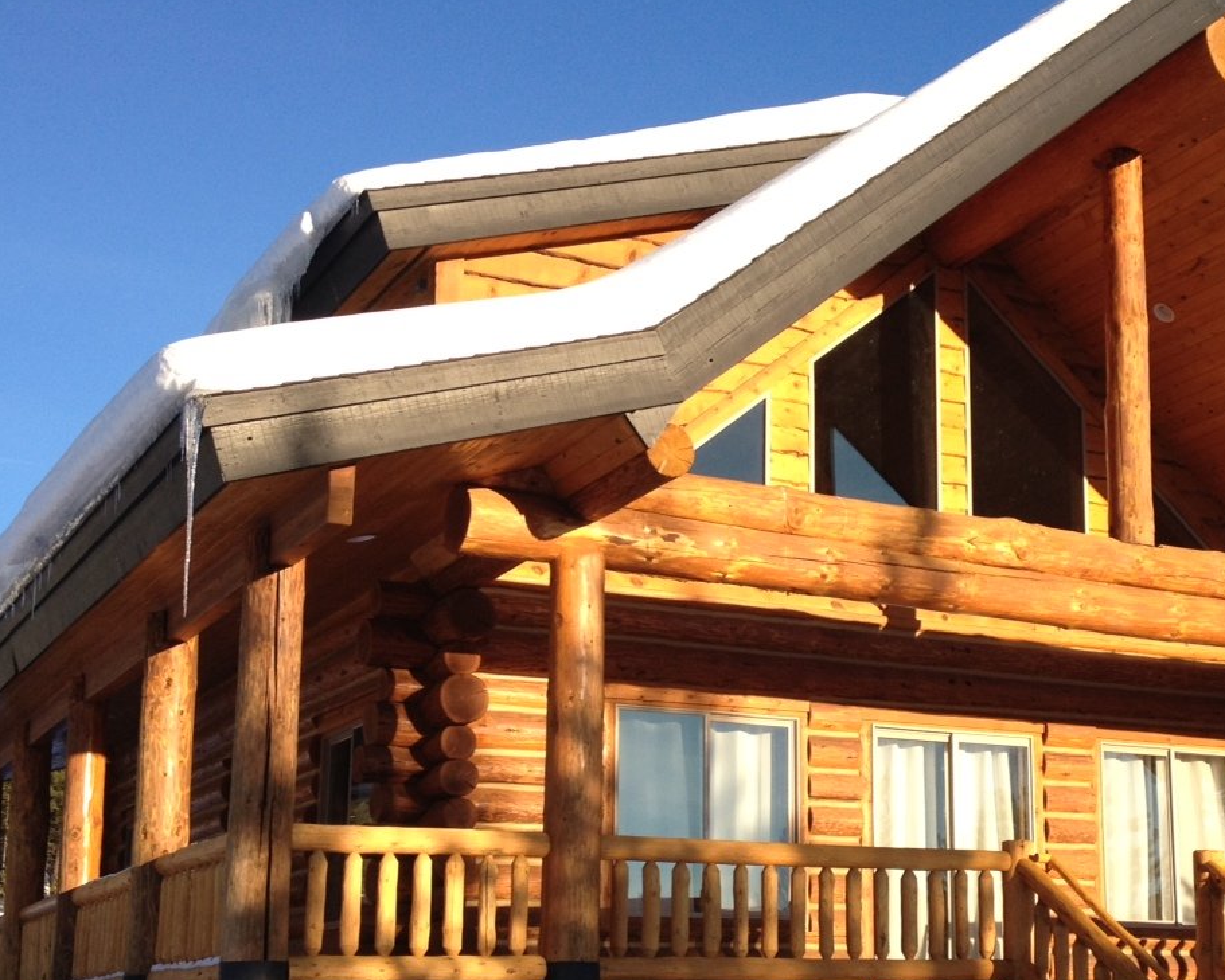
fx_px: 2176
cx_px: 836
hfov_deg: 31.2
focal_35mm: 60
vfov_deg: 25.3
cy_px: 643
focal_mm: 4.28
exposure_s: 1/699
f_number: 2.4
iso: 50
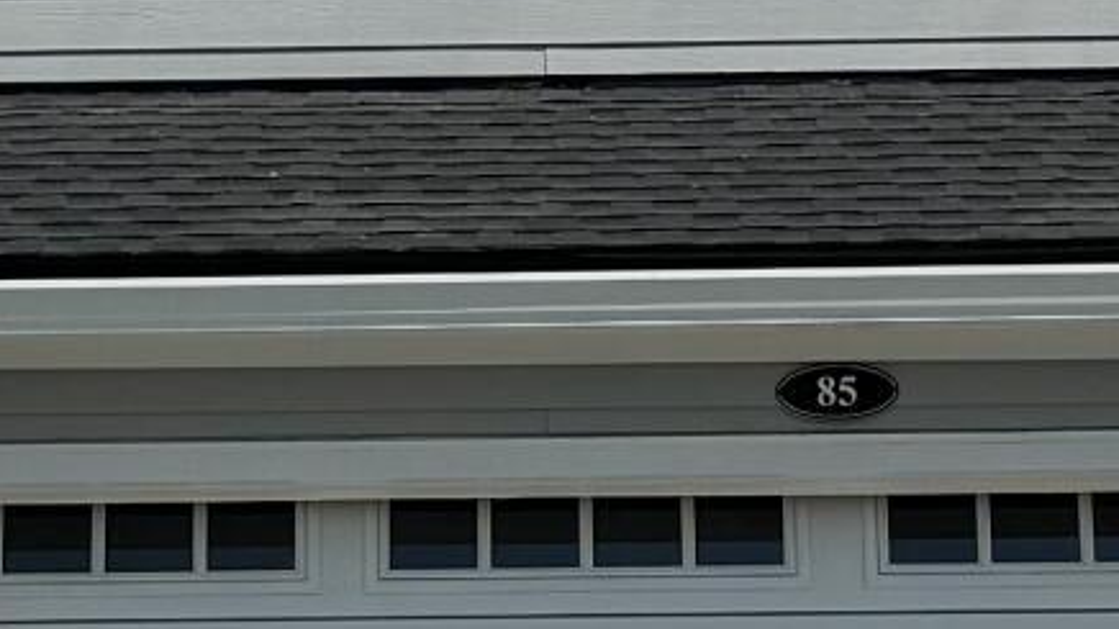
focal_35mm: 180
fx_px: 5340
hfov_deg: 12.0
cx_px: 457
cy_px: 203
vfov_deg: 6.7
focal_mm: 6.76
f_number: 1.78
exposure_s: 1/12346
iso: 80
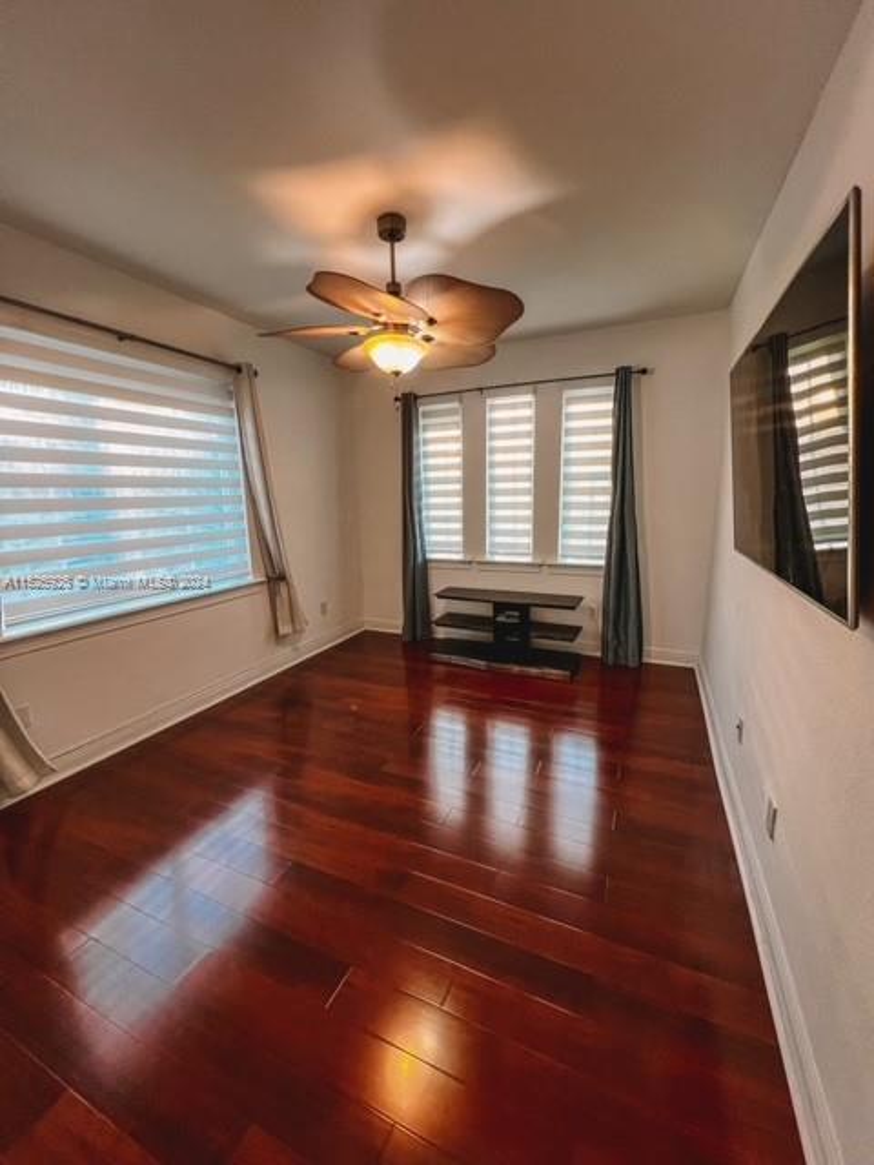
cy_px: 582
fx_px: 438
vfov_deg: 106.2
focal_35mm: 13
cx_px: 437
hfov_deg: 89.9
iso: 250
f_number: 1.8
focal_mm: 1.57
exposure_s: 1/60
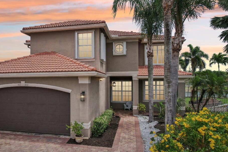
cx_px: 84
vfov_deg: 46.4
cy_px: 80
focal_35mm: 28
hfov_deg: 64.4
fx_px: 177
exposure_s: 1/2000
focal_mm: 8.4
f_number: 2.8
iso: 140
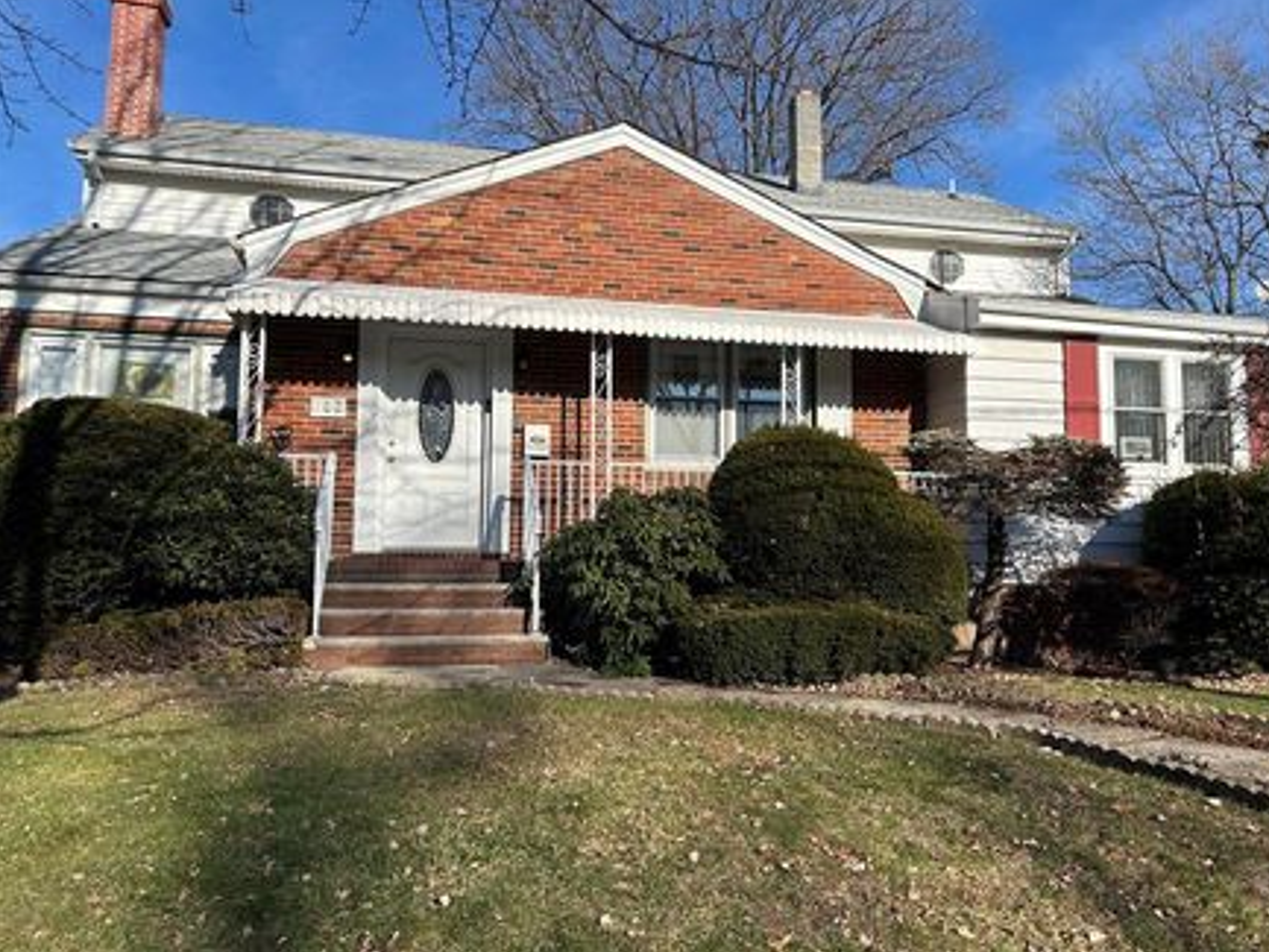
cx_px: 727
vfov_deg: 46.8
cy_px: 473
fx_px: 1100
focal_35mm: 30
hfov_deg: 59.7
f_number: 1.5
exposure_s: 1/3704
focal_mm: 5.7
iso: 50
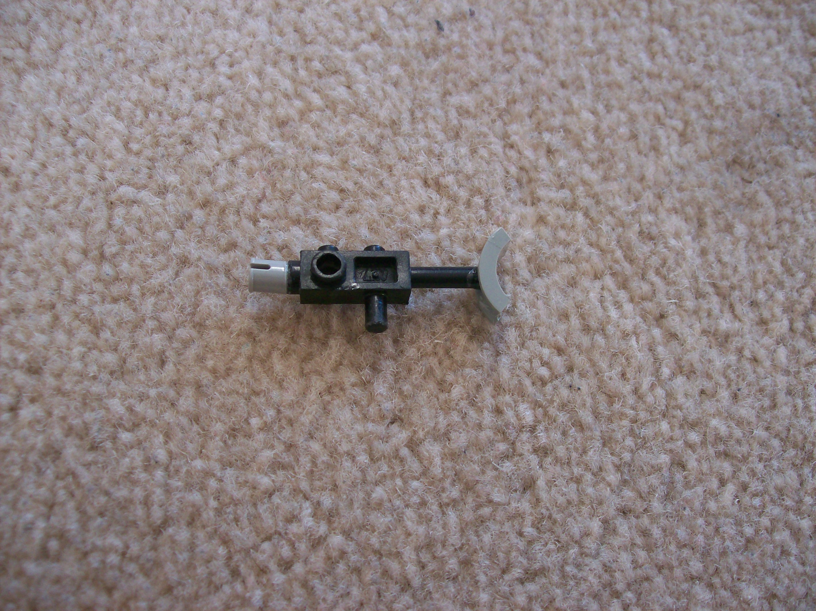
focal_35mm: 36
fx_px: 848
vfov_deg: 39.6
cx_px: 408
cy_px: 306
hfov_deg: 51.4
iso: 80
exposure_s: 1/32.6
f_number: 2.7
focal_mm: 6
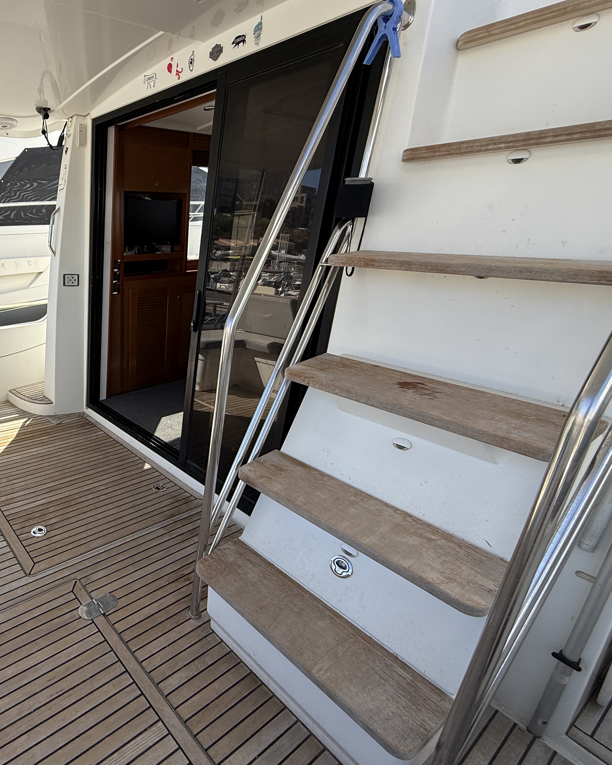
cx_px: 106
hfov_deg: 63.5
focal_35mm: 19
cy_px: 379
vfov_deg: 83.3
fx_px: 430
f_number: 2.2
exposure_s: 1/942
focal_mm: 2.22
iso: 50
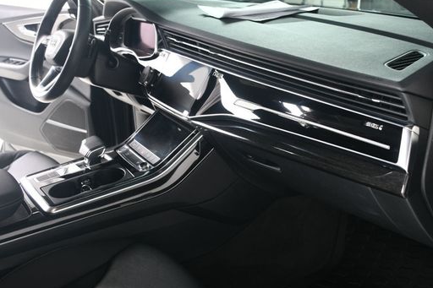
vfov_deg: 29.8
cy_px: 120
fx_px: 541
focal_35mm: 45
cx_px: 230
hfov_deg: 43.6
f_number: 3.8
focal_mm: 24
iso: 100
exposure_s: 1/160
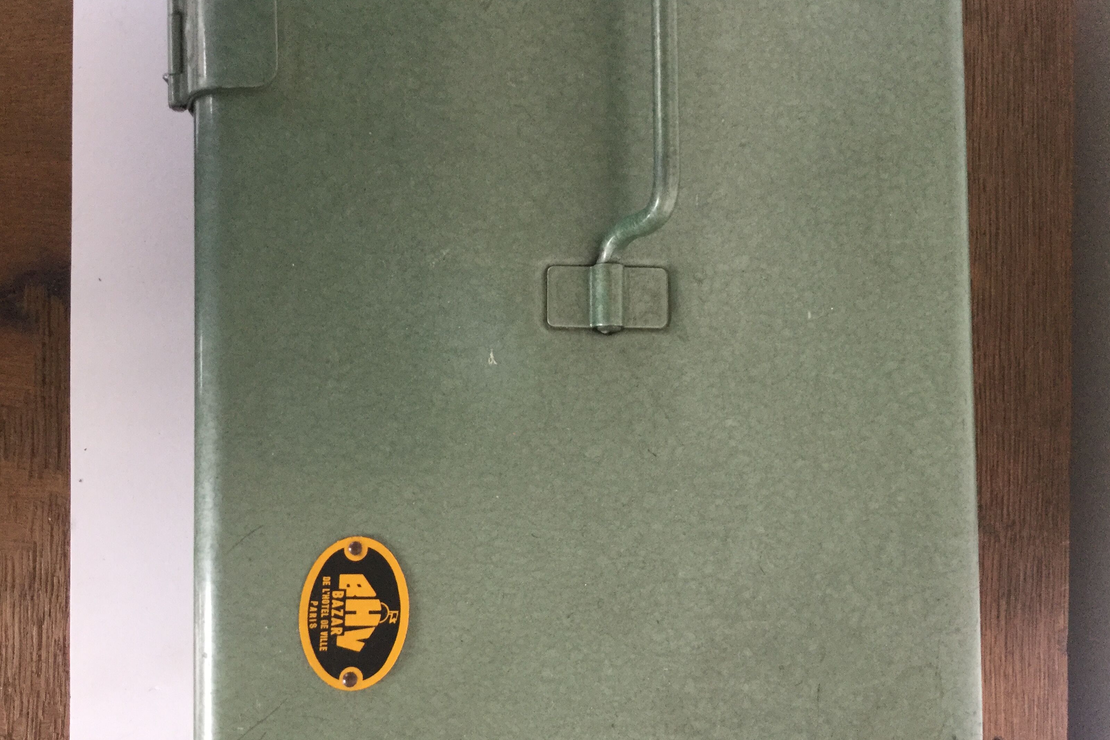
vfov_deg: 40.0
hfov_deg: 57.2
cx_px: 545
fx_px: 1017
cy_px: 394
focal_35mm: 33
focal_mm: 3.3
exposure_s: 1/33
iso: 125
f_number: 2.4
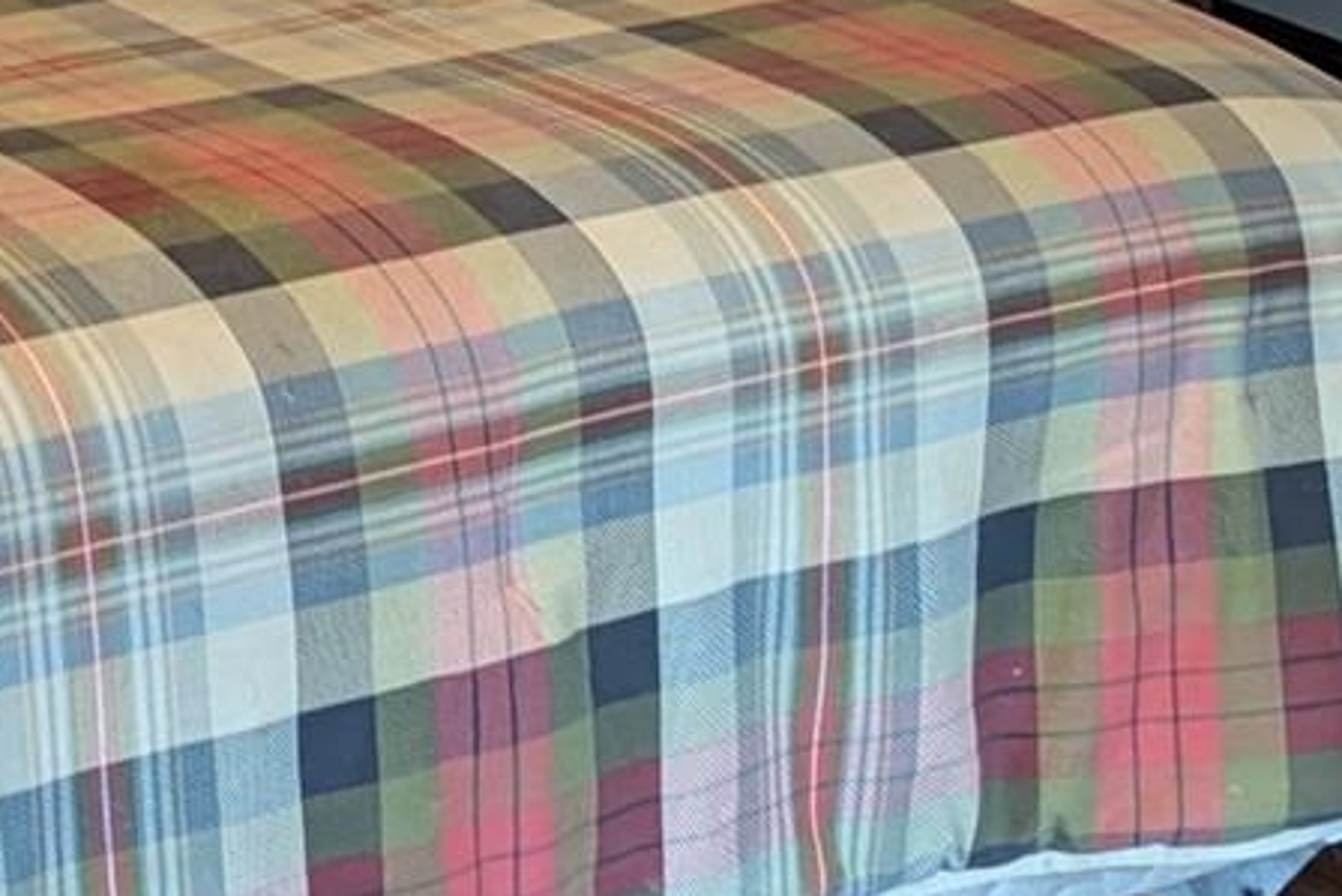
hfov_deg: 17.3
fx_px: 4251
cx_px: -165
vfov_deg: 11.8
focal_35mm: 114
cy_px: -180
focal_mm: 6.81
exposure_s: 1/6.66
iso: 85
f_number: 1.85
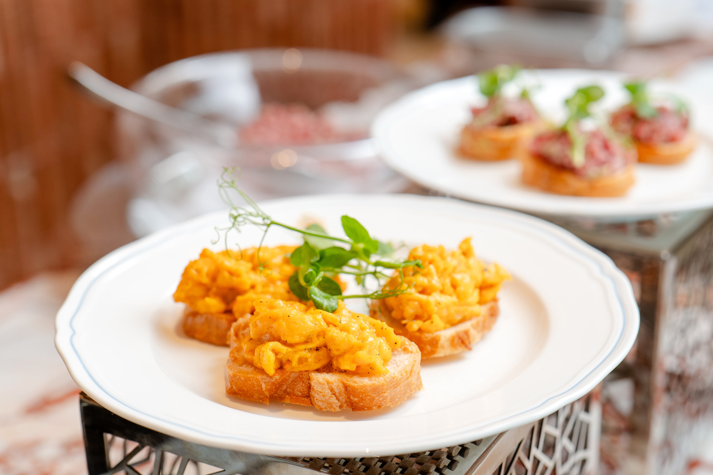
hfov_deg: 32.3
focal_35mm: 62
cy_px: 253
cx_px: 420
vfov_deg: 21.9
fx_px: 1228
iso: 500
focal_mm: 50
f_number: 4
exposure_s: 1/100
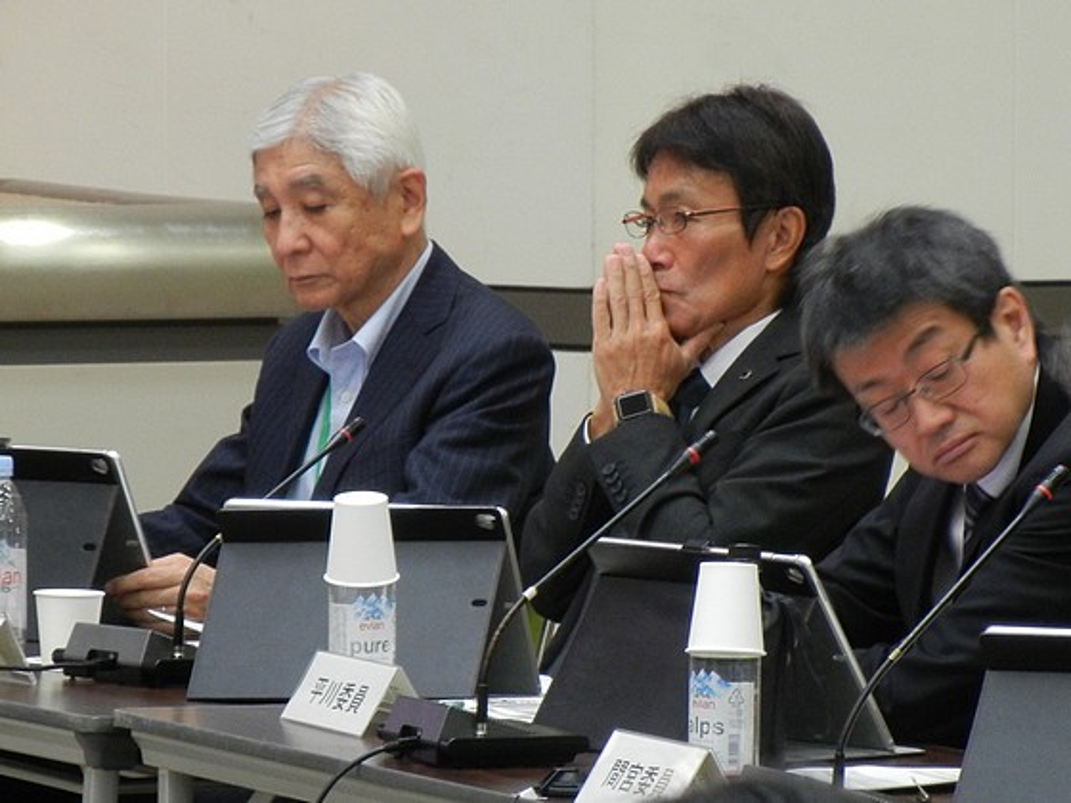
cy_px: 402
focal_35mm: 229
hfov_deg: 8.6
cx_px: 536
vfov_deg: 6.5
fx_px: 7085
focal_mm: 41.2
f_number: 4.8
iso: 400
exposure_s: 1/7.6
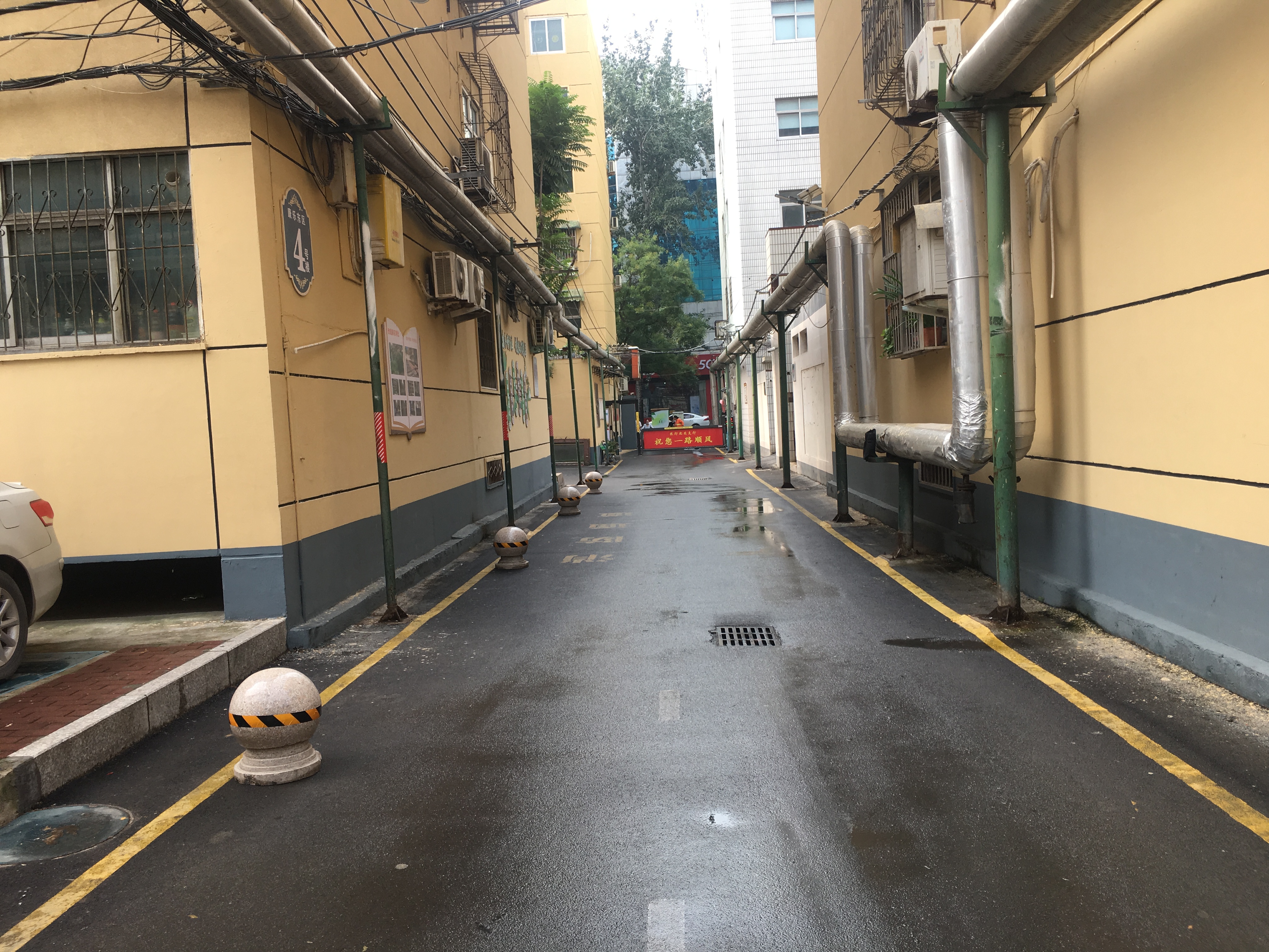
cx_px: 634
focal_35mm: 29
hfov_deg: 61.7
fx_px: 1063
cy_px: 476
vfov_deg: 48.2
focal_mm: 4.15
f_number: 2.2
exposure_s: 1/189
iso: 25
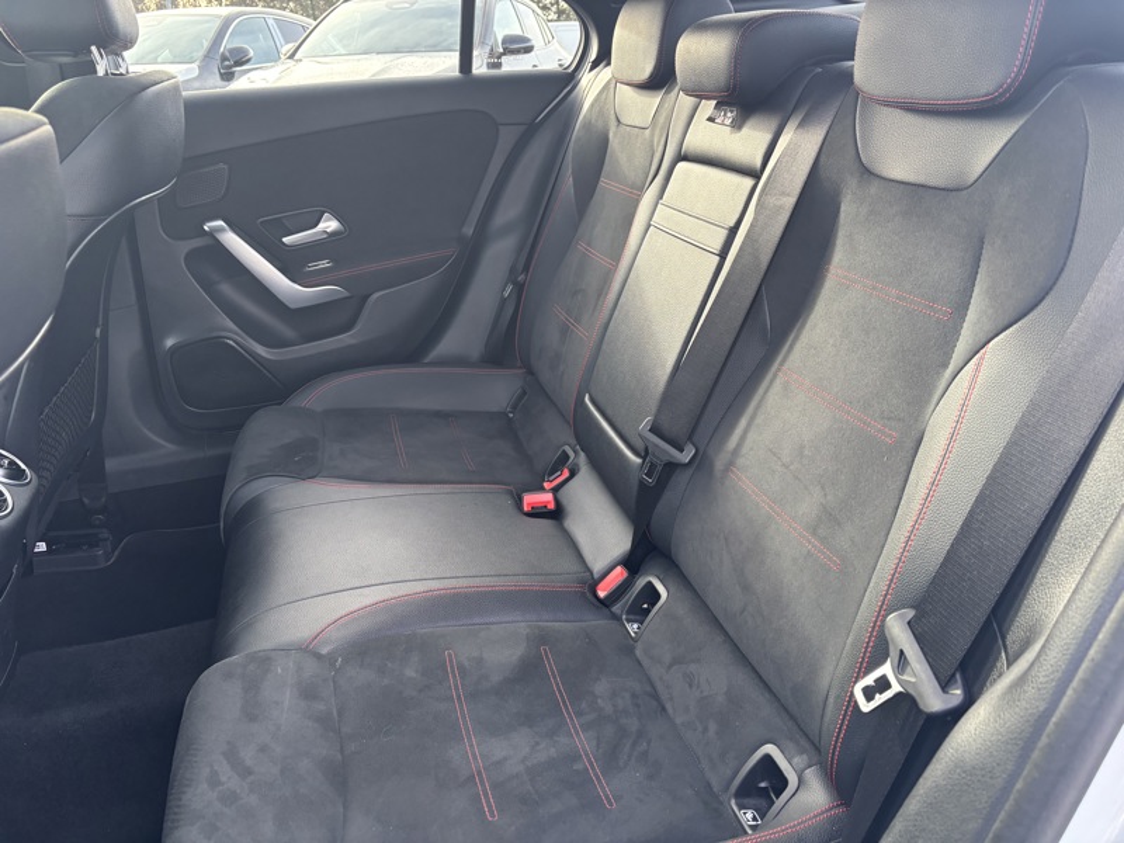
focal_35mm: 26
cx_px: 562
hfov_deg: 67.3
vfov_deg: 53.1
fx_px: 844
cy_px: 422
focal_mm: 5.96
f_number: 1.6
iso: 125
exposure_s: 1/121
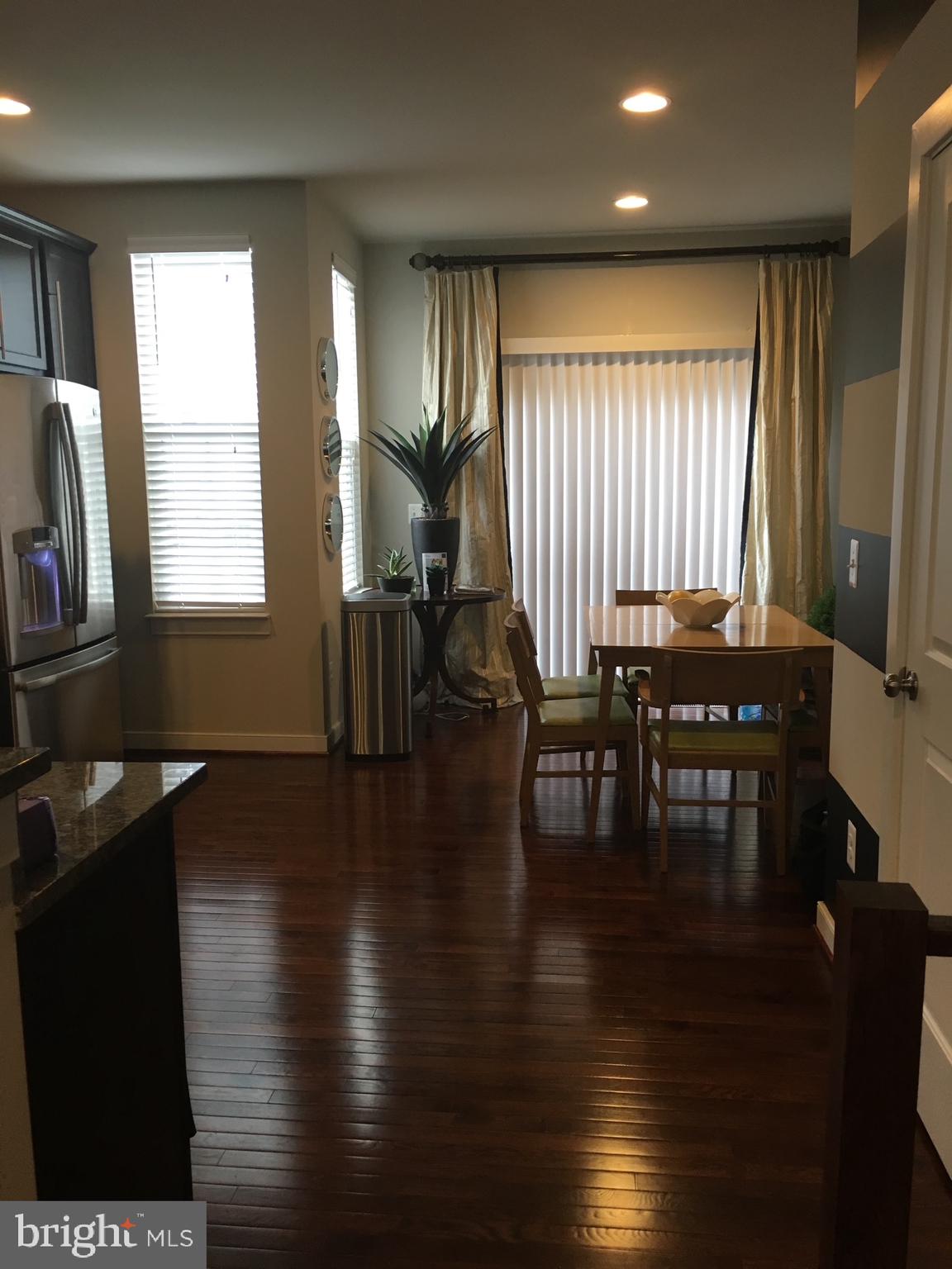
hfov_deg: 48.2
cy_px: 634
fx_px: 1063
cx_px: 476
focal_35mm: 29
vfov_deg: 61.7
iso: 80
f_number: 2.2
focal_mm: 4.15
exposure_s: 1/30
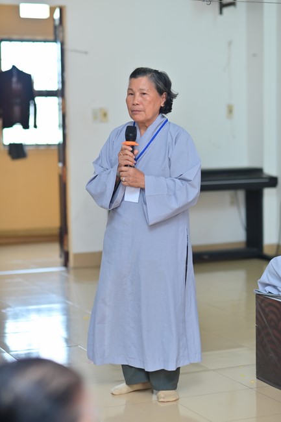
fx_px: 996
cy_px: 211
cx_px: 140
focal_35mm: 85
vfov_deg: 23.9
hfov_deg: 16.1
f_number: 2.5
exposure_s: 1/200
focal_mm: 85
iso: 400
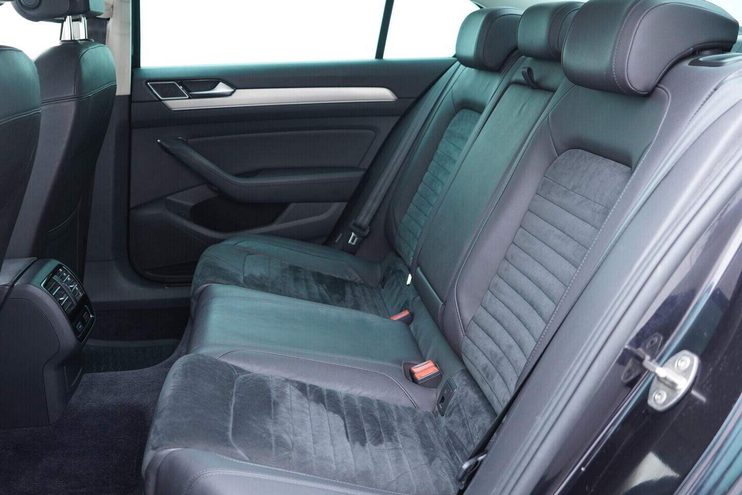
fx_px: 742
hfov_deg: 53.1
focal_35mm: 36
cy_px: 248
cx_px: 371
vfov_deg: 36.9
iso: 640
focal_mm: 24
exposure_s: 1/40
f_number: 2.8
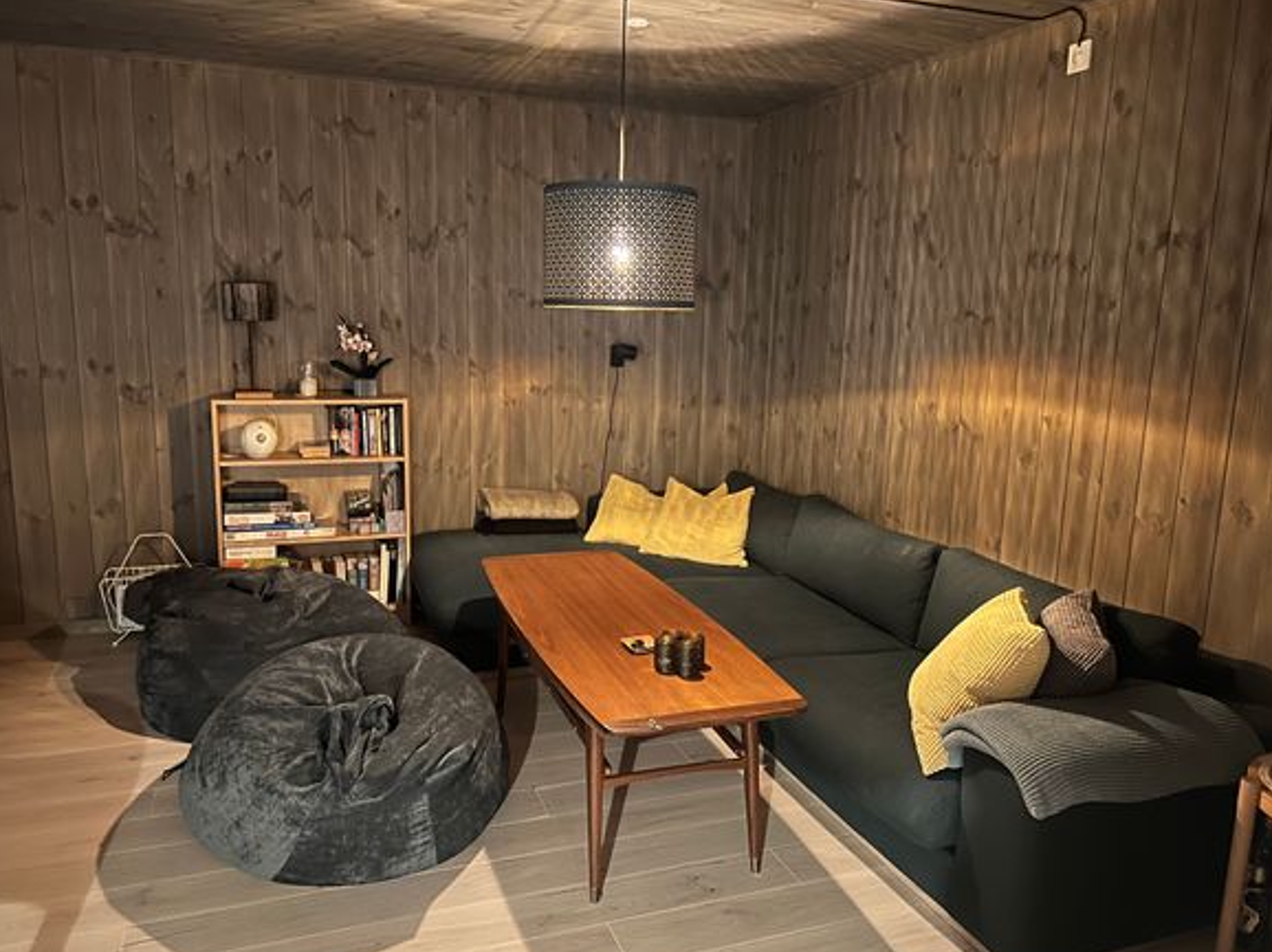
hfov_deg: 65.3
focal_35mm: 27
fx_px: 992
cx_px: 640
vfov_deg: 51.3
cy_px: 486
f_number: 1.5
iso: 640
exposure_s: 1/10
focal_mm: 5.7
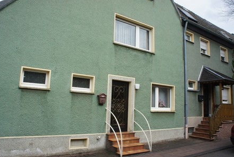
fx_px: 182
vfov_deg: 46.5
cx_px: 114
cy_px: 76
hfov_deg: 65.4
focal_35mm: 28
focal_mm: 18
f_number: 11
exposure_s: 1/250
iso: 640
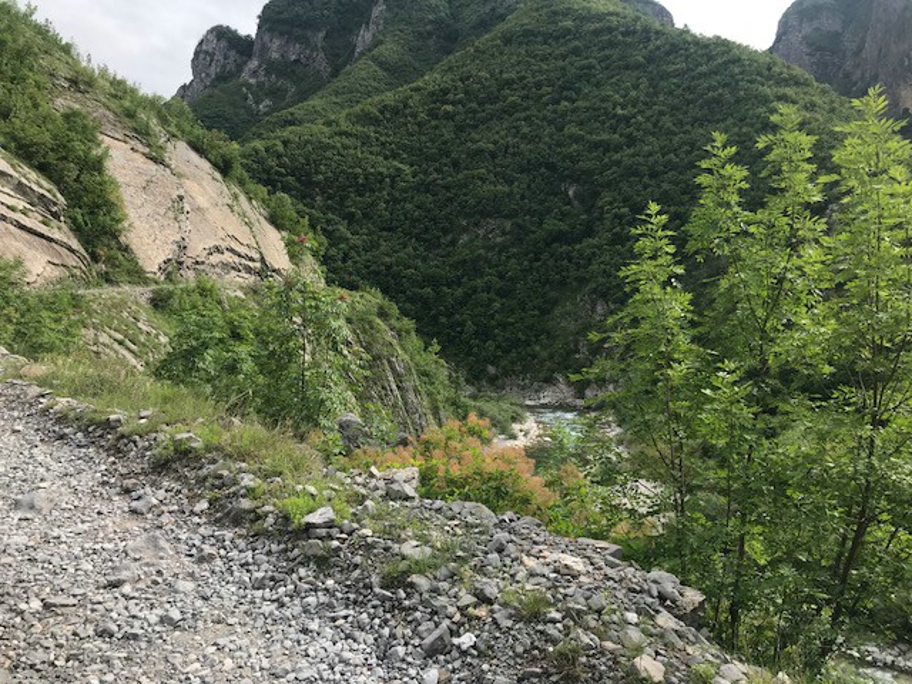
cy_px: 342
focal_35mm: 28
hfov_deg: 63.4
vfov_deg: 49.7
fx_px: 738
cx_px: 456
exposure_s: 1/887
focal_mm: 3.99
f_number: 1.8
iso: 20
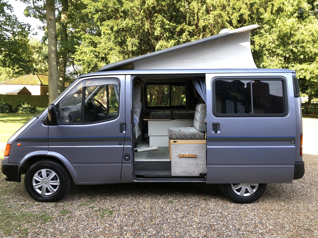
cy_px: 119
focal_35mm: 28
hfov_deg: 63.4
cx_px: 159
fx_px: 257
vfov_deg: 49.7
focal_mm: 3.99
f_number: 1.8
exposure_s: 1/120
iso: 20
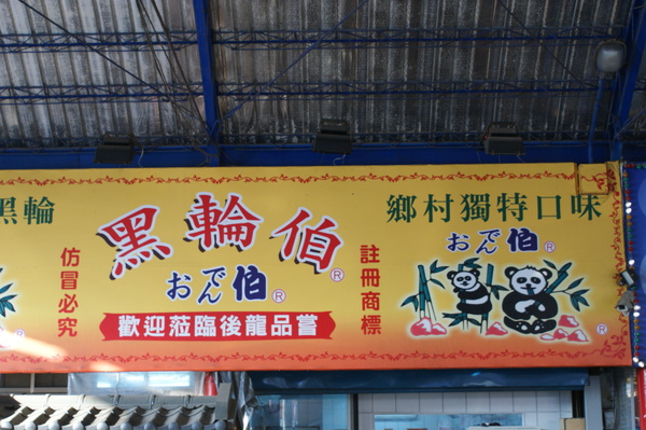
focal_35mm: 60
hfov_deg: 33.4
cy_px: 215
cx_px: 323
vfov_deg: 22.6
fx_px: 1076
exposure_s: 1/30
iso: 400
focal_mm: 40
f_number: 5.6
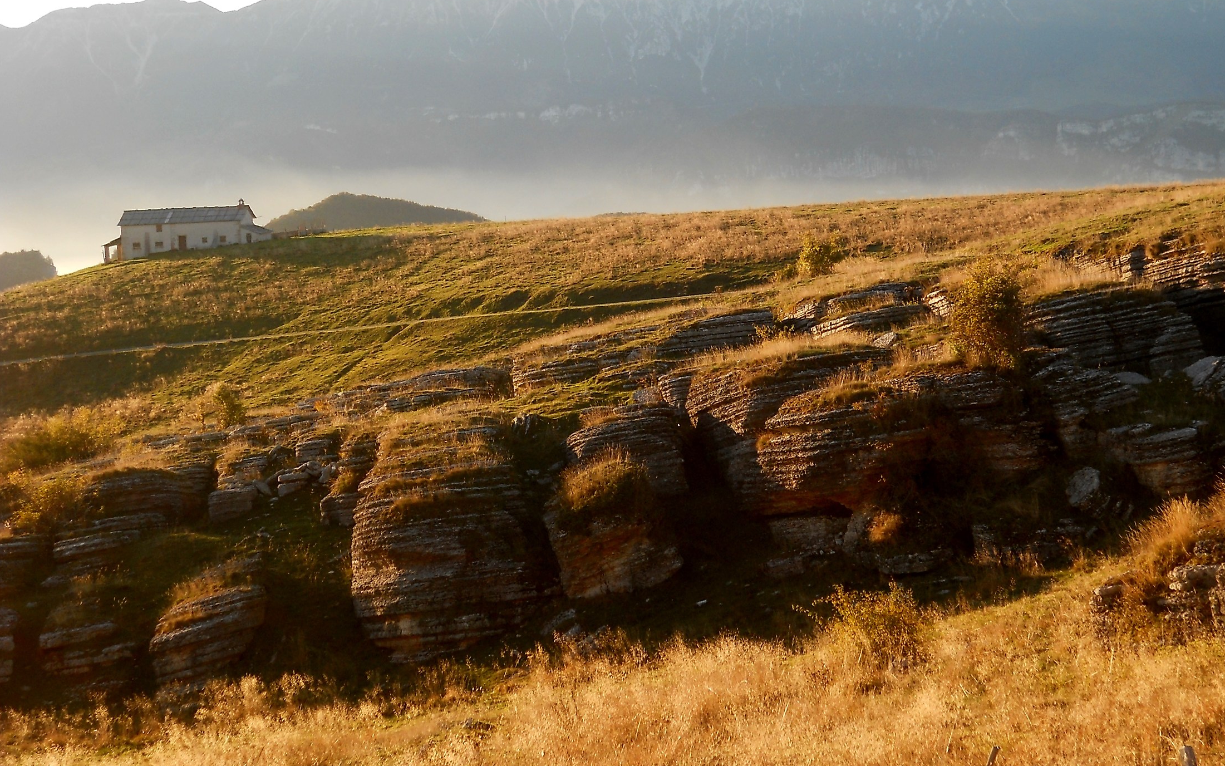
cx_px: 657
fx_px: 2972
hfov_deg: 23.3
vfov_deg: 14.7
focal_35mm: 89
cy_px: 315
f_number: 4.4
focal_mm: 12.71
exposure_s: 1/125
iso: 80
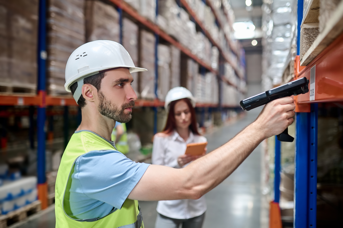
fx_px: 333
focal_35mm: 35
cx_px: 172
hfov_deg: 54.5
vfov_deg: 37.8
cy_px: 114
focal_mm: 35
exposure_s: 1/200
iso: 640
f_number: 2.2
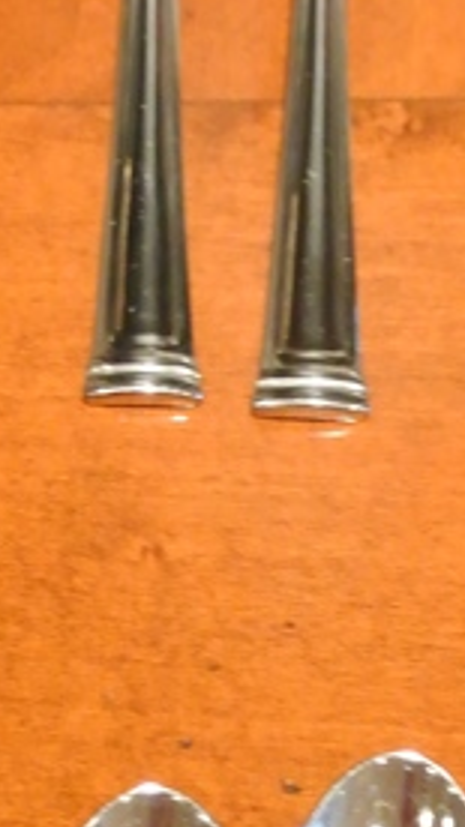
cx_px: 44
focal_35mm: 167
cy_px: 770
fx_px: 3665
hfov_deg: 7.2
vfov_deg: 12.8
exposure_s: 1/30
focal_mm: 16.3
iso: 2000
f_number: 4.2
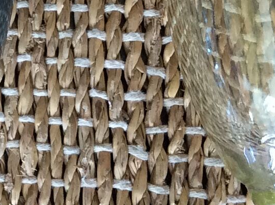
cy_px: -88
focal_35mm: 155
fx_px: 1230
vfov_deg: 9.3
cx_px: -47
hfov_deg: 12.5
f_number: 2.4
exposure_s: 1/25
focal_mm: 3.3
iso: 100
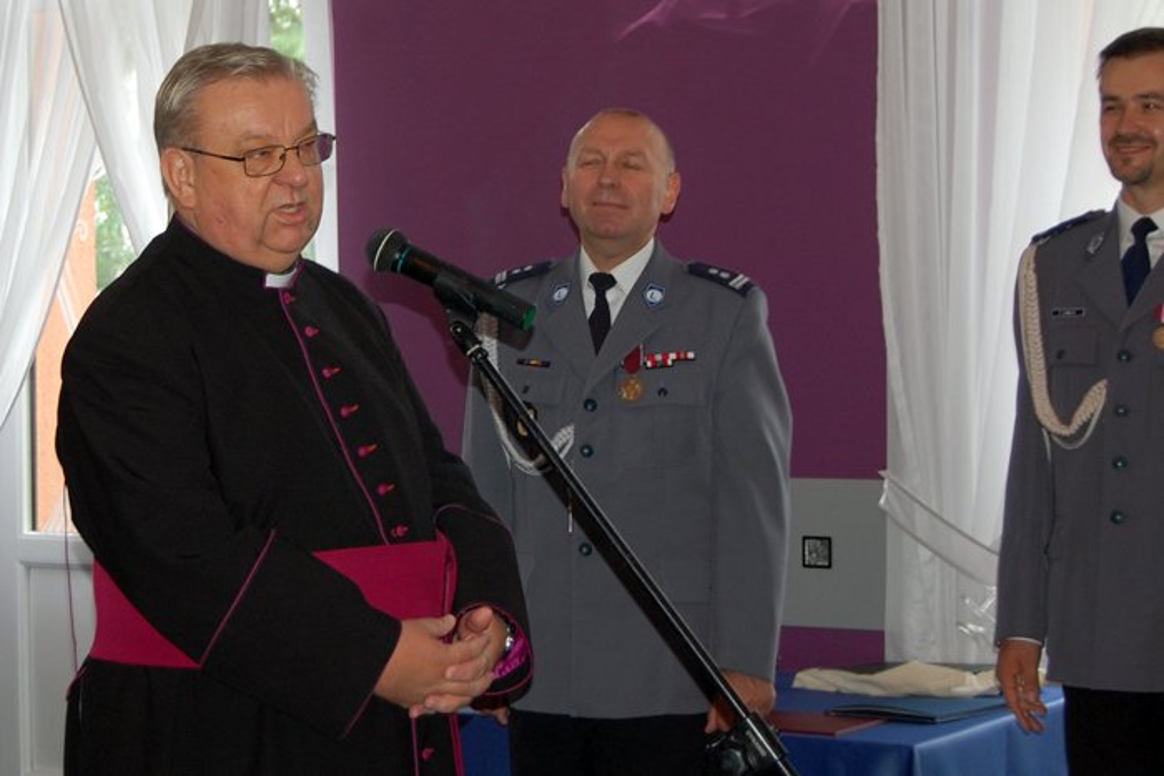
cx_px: 582
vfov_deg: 21.6
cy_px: 388
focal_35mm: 63
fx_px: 2037
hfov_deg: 31.9
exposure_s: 1/60
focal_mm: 42
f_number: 5.3
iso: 400
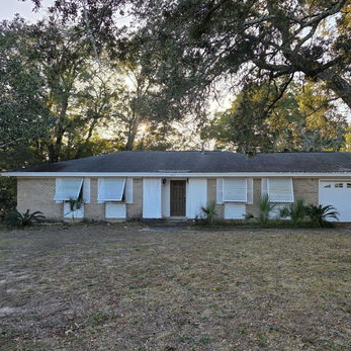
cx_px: 205
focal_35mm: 30
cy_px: 192
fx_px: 344
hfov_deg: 53.8
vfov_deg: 54.0
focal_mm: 6.3
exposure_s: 1/359
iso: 25
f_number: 1.7
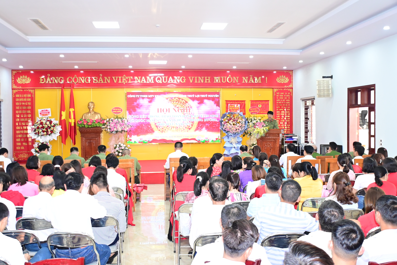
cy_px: 132
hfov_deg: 53.1
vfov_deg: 36.9
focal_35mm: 36
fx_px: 397
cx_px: 198
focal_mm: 24
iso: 2500
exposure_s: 1/200
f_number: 3.8
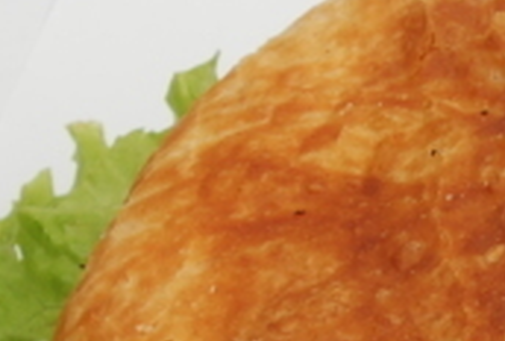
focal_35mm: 339
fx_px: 4772
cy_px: 592
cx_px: 1257
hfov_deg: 5.8
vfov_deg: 4.1
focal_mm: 38
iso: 100
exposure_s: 1/60
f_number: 13
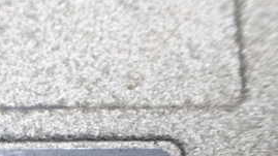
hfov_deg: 26.8
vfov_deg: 15.3
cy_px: 231
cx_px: -24
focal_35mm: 73
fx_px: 538
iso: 800
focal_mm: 5.4
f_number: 2.3
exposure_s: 1/60
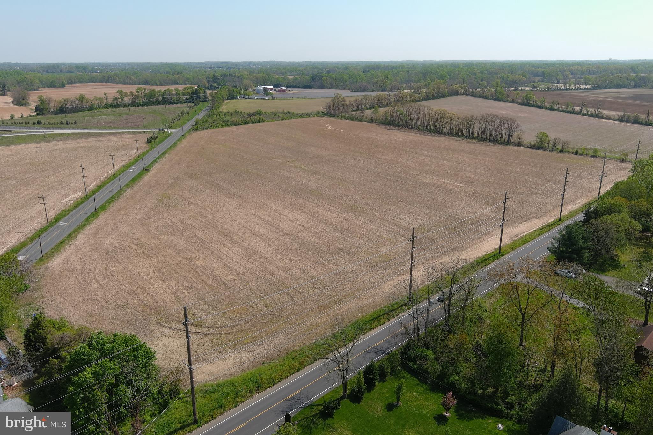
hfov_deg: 63.7
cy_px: 218
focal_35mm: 29
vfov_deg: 44.9
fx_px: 526
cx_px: 326
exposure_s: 1/1600
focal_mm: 10.57
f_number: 2.8
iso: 100
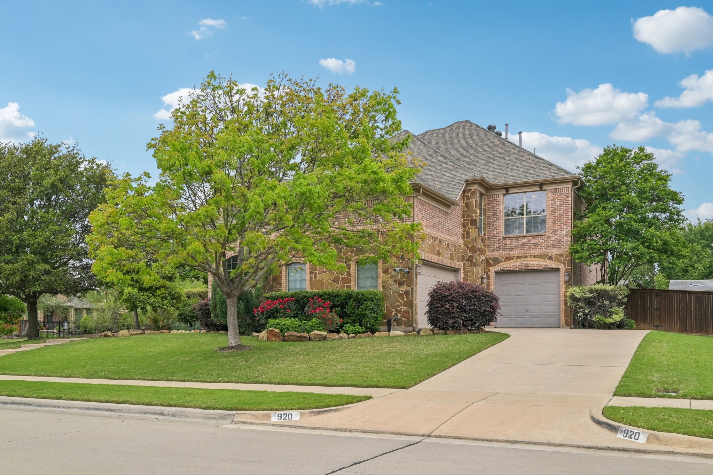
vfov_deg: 43.6
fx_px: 594
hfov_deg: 61.9
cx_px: 356
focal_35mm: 30
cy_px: 238
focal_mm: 30
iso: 400
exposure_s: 1/640
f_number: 8
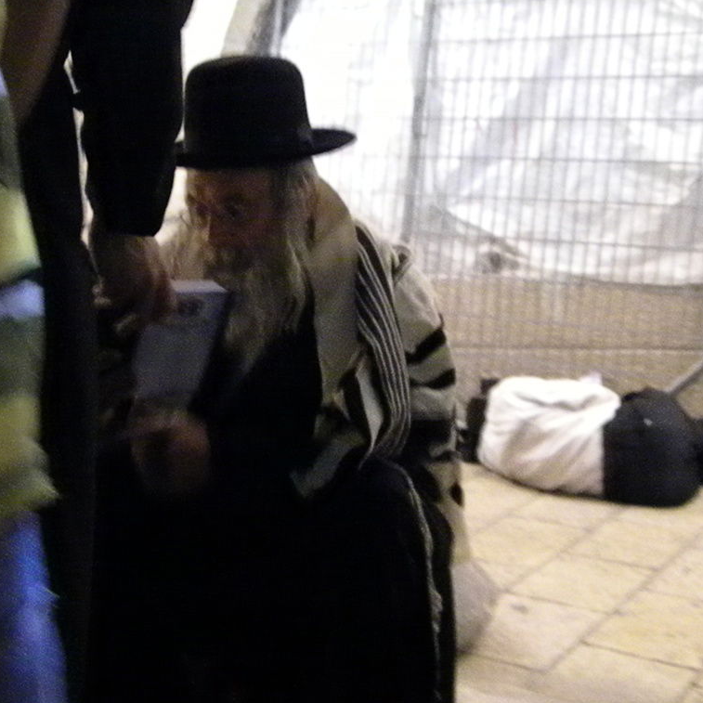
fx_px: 1126
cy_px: 355
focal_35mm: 49
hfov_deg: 34.7
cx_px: 367
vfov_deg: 34.7
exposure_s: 1/11.8
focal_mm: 7.3
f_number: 3.8
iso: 3200
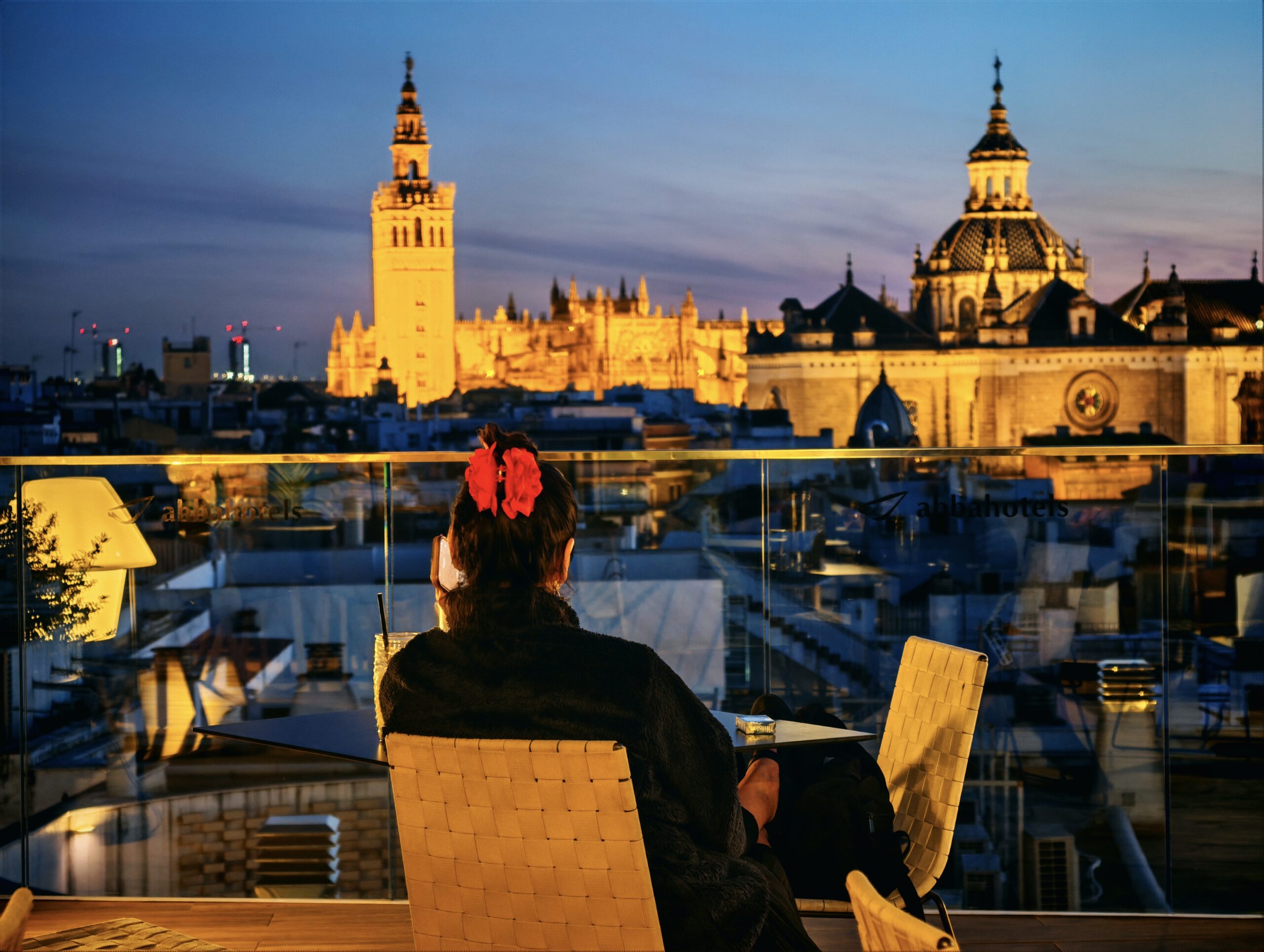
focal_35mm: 85
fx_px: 3108
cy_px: 476
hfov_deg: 23.0
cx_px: 632
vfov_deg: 17.4
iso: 1000
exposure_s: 1/17
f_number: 2.6
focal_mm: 22.48
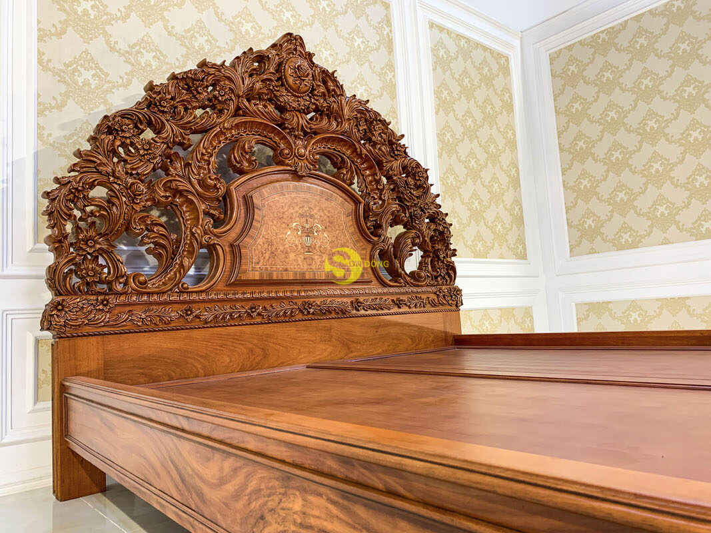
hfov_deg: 67.3
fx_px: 534
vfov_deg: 53.1
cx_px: 356
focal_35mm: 26
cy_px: 266
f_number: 1.8
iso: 64
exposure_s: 1/100
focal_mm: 4.25
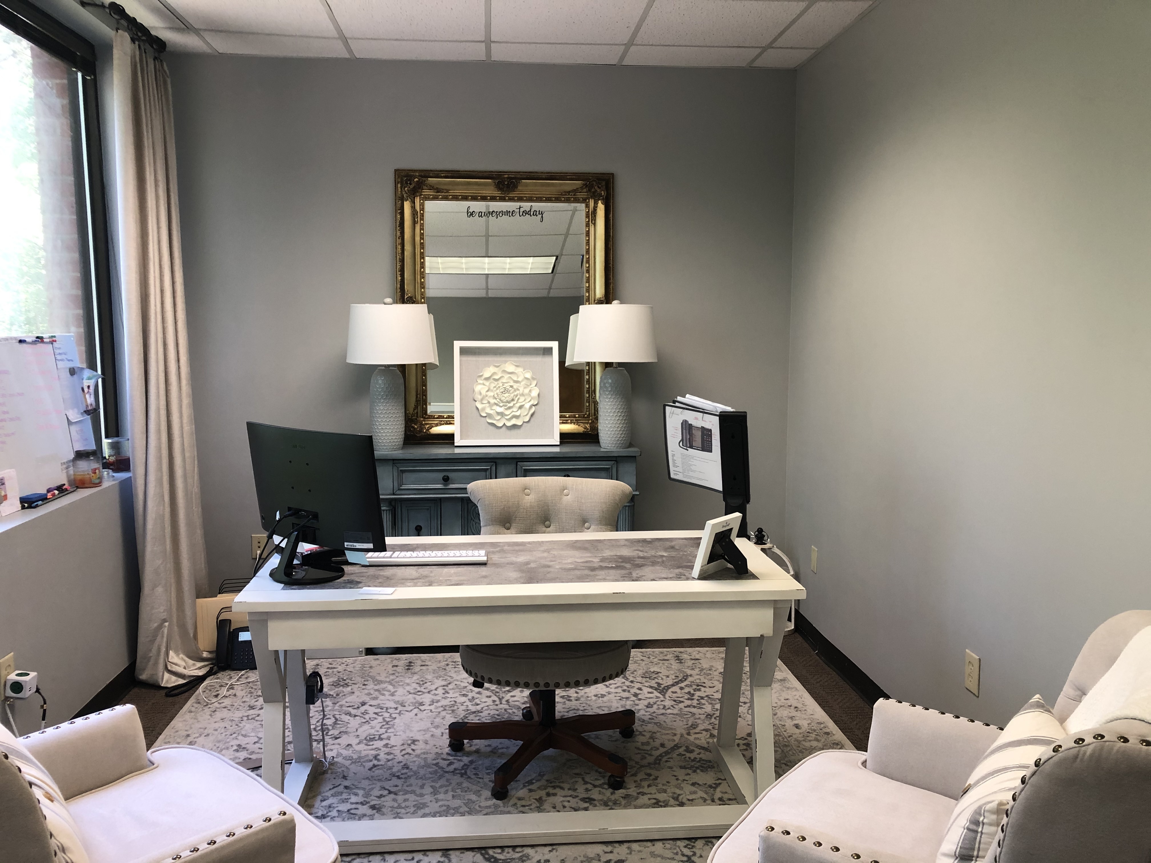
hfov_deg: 63.4
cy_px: 432
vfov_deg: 49.7
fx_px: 931
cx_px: 576
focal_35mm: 28
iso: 40
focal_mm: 3.99
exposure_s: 1/30
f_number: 1.8
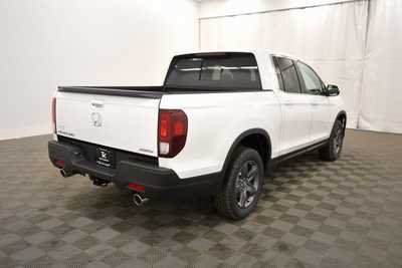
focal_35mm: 27
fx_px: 302
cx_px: 201
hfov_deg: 67.4
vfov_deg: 48.0
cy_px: 134
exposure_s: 1/200
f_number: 5.3
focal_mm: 18
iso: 800
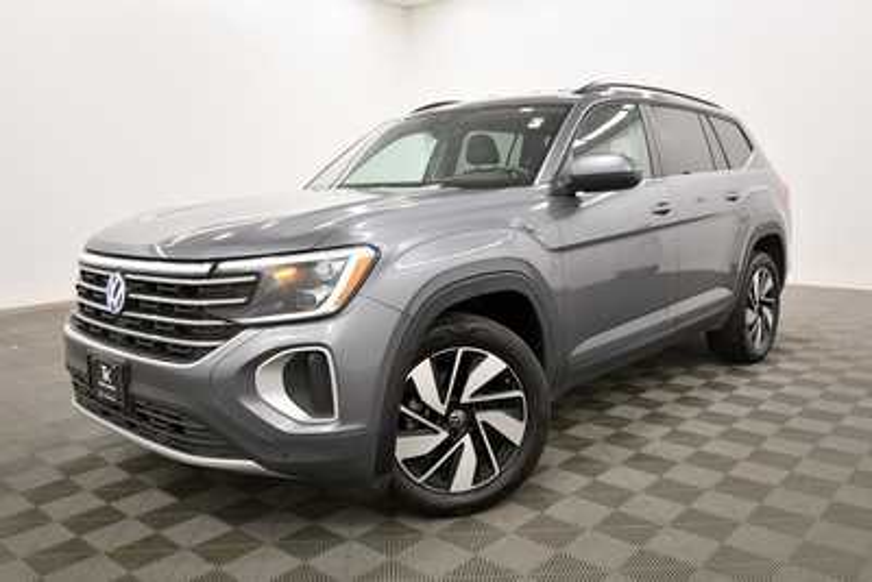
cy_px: 291
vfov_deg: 43.6
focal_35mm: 30
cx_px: 436
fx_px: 727
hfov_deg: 61.9
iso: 1100
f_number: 5.6
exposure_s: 1/125
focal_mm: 20
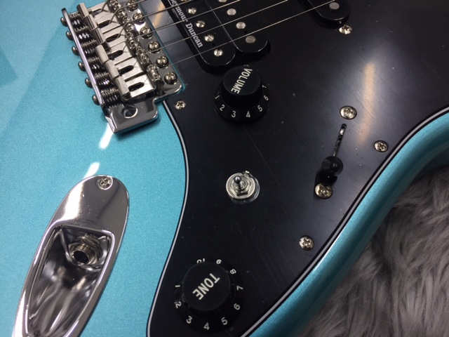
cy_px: 168
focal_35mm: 29
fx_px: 376
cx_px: 224
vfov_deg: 48.2
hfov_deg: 61.7
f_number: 2.2
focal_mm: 4.15
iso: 40
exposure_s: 1/60
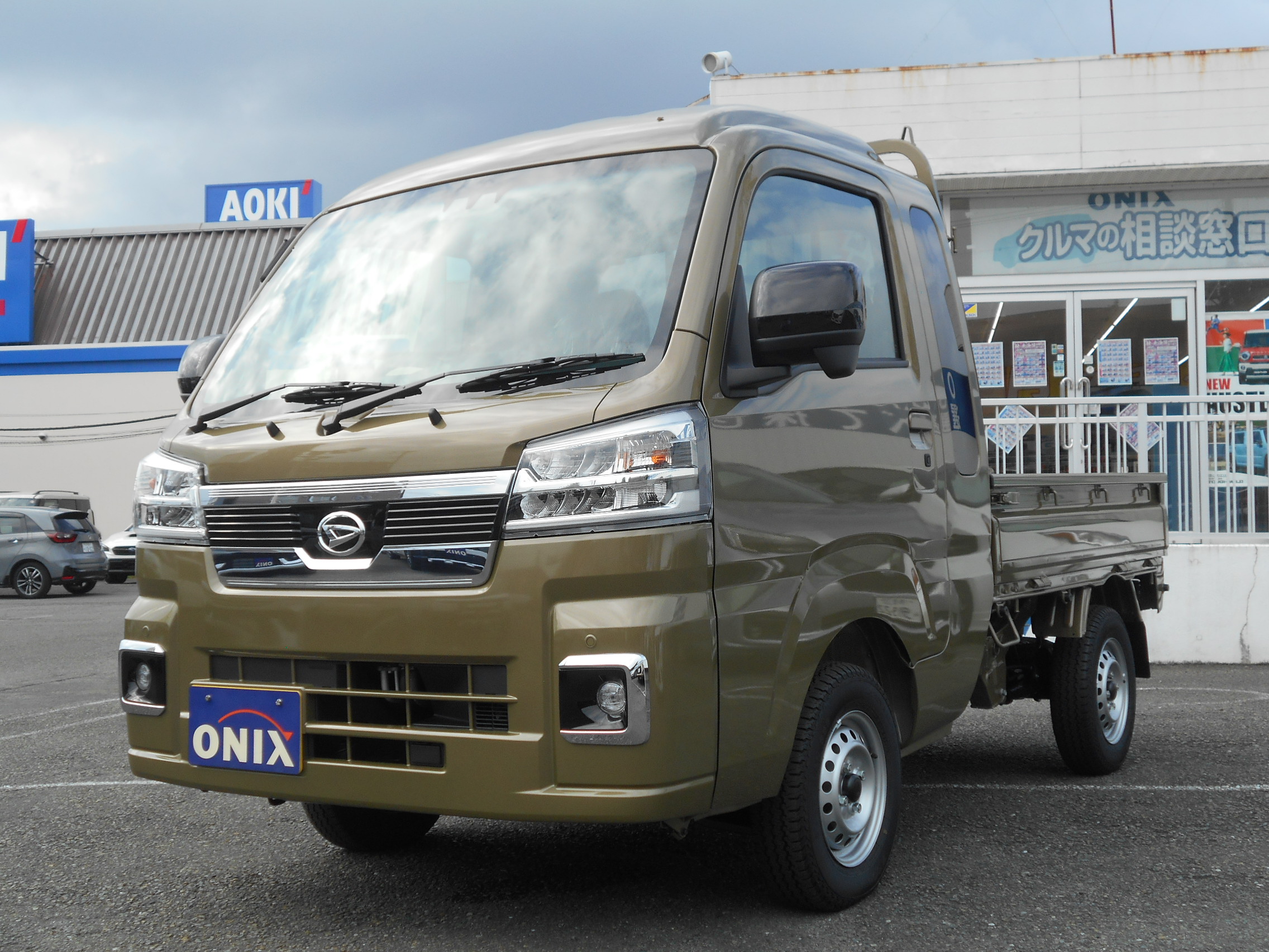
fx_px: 1613
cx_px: 634
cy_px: 476
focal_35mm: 44
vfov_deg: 32.9
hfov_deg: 42.9
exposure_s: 1/320
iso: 80
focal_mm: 7.7
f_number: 4.2
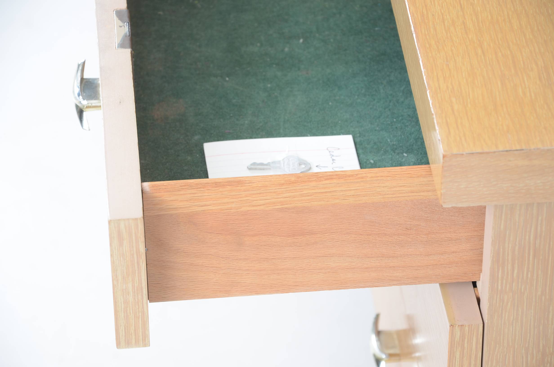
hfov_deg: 13.1
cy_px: 184
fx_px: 2419
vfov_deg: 8.7
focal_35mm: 158
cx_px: 277
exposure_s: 1/80
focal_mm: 105
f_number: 6.3
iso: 200
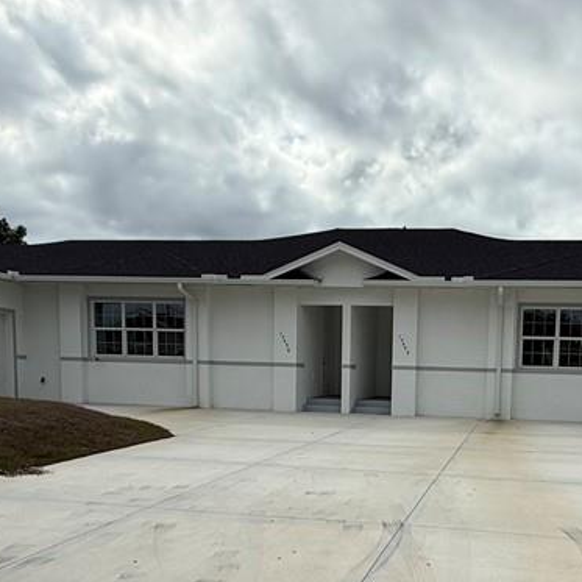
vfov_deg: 46.5
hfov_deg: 46.6
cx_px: 438
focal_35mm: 34
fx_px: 647
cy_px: 445
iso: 50
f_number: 2.2
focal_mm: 2.22
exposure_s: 1/4425
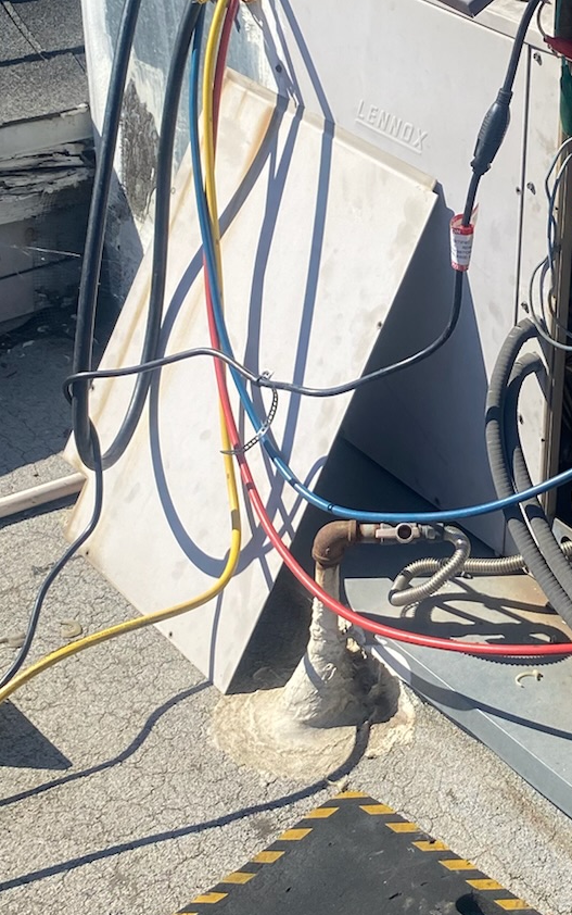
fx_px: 1669
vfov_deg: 30.5
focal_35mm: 67
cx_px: 588
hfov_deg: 18.9
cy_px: 347
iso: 32
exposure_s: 1/2571
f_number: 1.8
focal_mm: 4.25
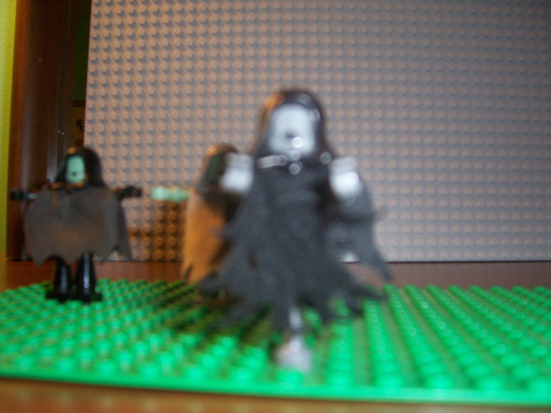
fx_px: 541
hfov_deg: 54.0
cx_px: 276
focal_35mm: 34
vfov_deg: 41.8
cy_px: 206
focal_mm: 5.6
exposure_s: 1/60
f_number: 2.7
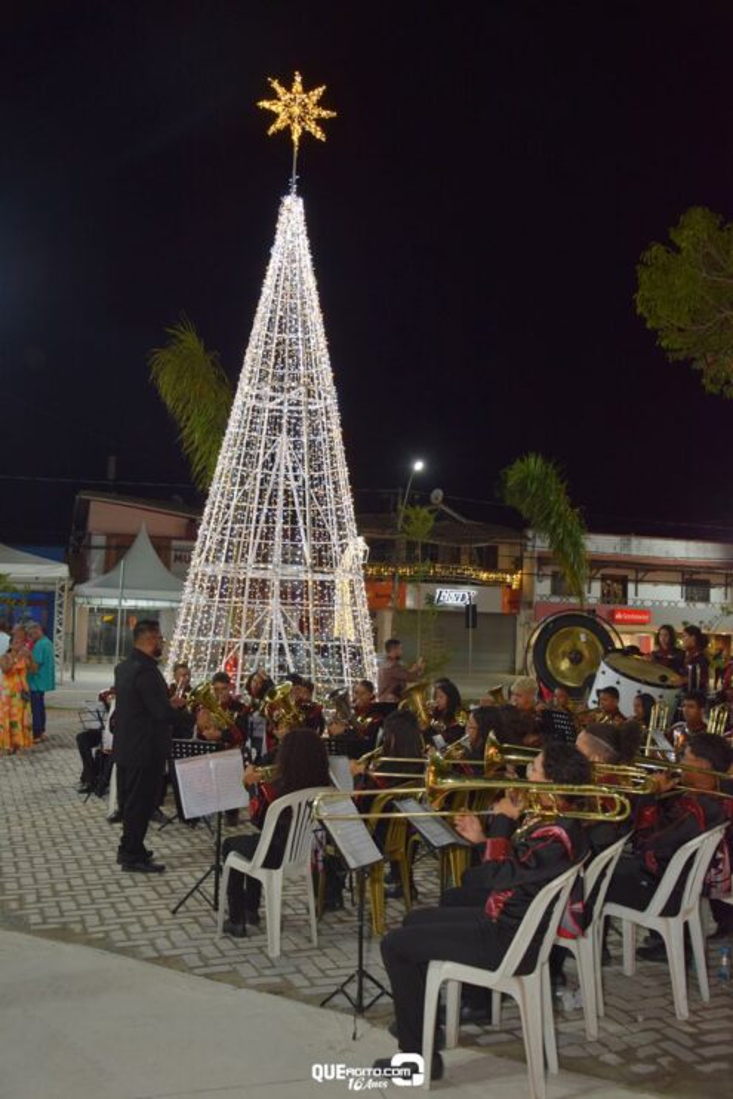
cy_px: 550
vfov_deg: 59.5
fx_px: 962
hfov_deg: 41.7
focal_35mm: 32
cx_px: 366
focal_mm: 21
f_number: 3.8
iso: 1000
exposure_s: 1/60
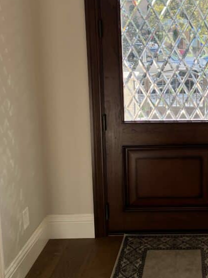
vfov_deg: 39.3
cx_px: 182
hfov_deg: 29.2
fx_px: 385
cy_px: 97
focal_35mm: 48
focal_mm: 5.7
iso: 50
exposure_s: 1/670
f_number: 1.5
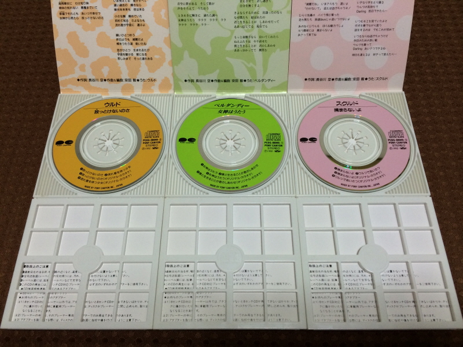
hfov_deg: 60.0
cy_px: 174
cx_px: 232
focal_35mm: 30
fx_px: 401
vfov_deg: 46.8
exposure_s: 1/30
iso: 160
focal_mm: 4.12
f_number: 2.2
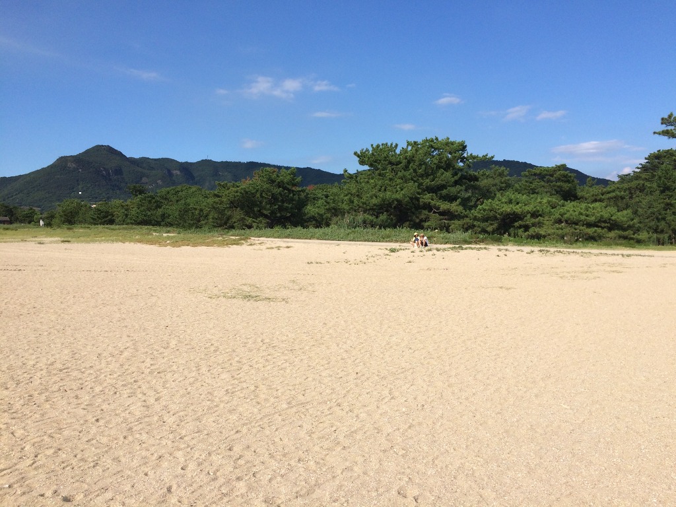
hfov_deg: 61.7
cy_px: 254
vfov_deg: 48.2
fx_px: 566
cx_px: 338
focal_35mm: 29
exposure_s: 1/2933
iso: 32
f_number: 2.2
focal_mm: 4.15
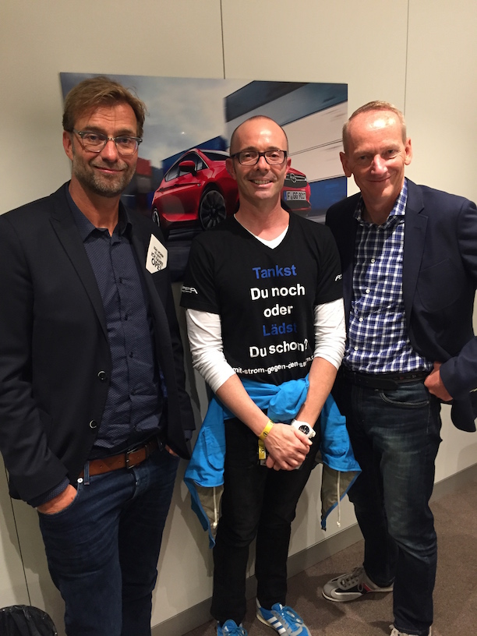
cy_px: 318
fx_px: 533
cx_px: 238
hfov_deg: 48.2
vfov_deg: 61.7
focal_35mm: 29
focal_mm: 4.15
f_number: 2.2
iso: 200
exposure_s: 1/33
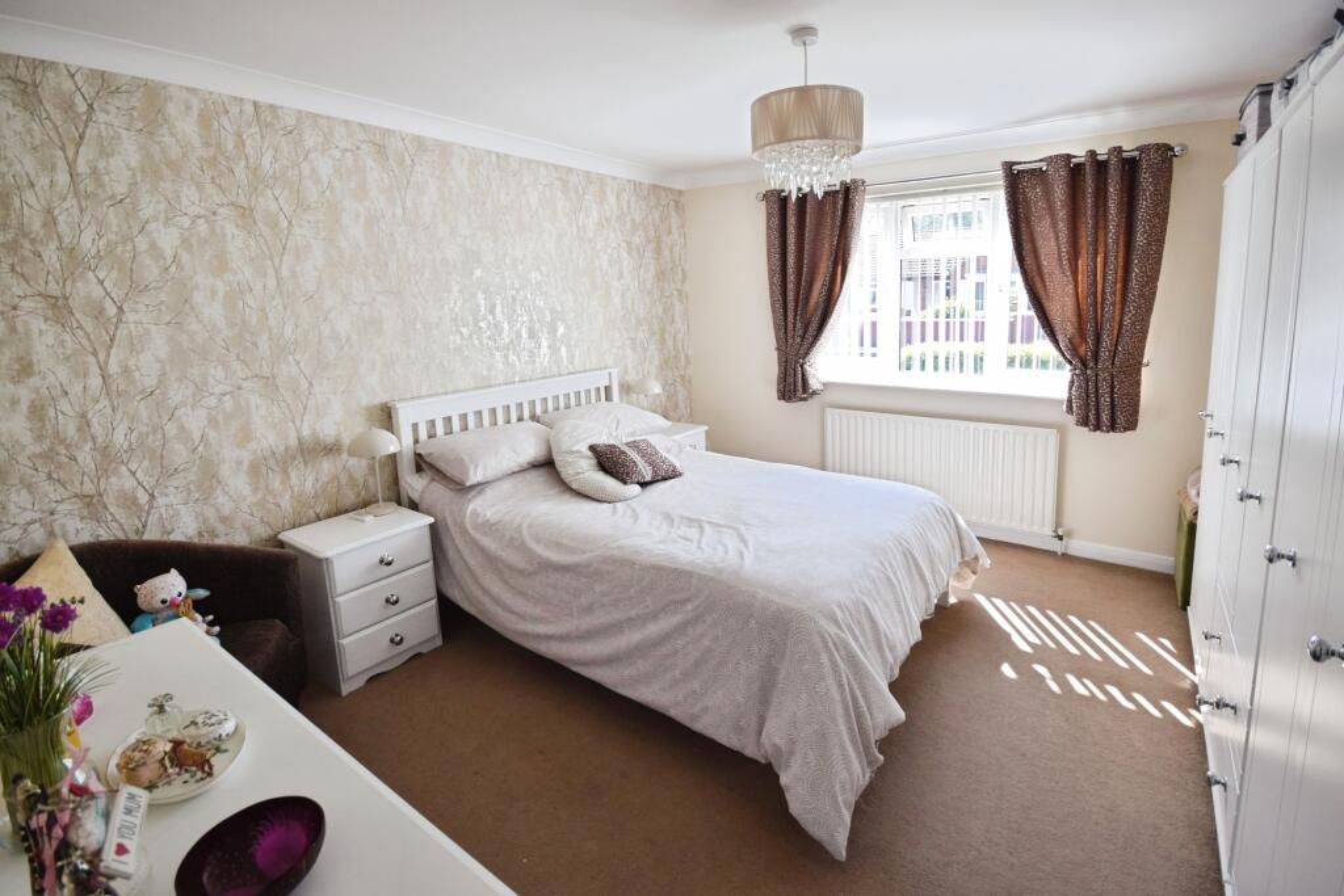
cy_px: 448
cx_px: 672
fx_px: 560
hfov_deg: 100.4
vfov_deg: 77.3
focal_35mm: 15
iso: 400
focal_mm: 10
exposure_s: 1/125
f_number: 6.3
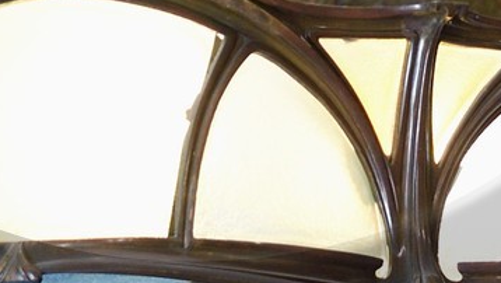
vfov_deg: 4.3
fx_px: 3736
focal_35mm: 281
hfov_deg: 7.7
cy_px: -318
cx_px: 193
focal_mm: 40
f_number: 3.5
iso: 800
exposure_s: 1/20
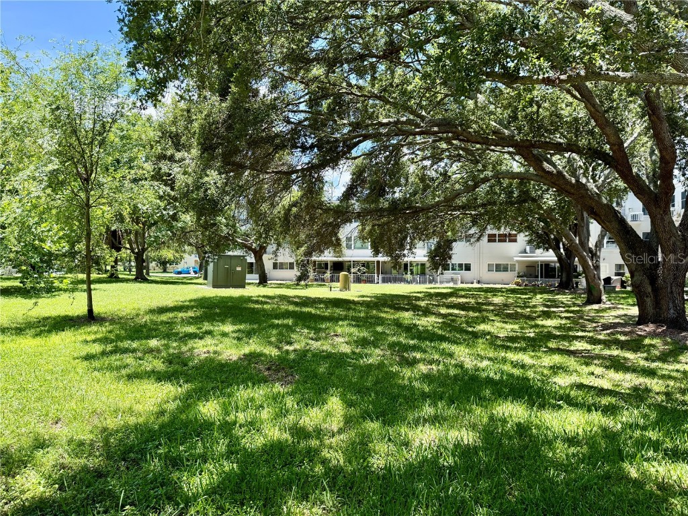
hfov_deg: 71.6
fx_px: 477
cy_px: 258
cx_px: 344
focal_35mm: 24
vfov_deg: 56.8
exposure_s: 1/1230
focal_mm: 6.76
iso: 100
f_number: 1.78
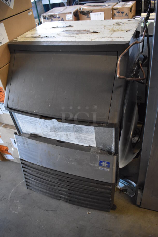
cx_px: 79
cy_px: 118
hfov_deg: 48.0
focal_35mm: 27
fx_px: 177
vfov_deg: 67.3
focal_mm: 18
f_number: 3.5
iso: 2800
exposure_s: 1/125
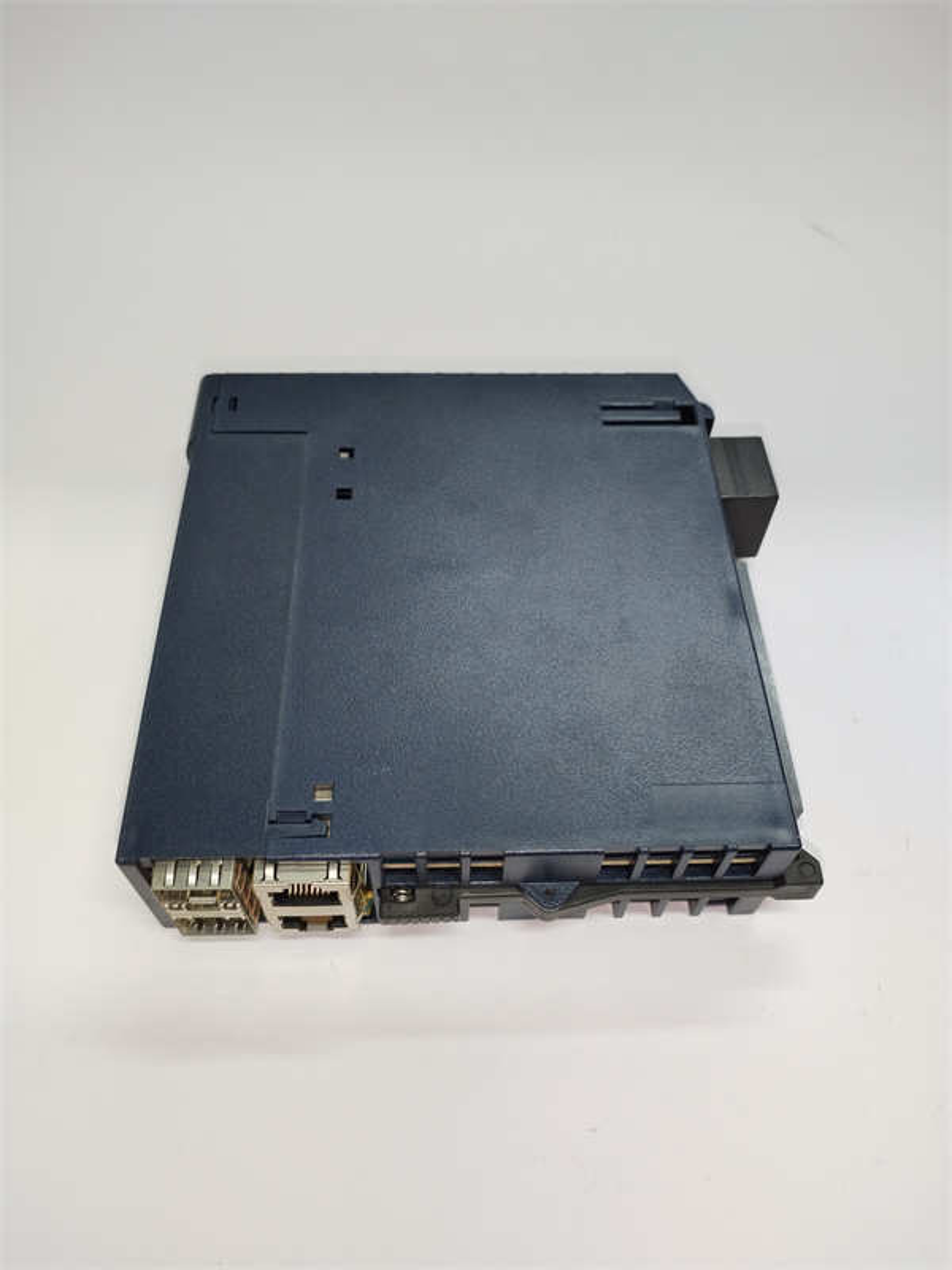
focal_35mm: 26
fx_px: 953
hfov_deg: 53.1
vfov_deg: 67.3
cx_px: 476
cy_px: 635
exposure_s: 1/50
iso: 200
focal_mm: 4.75
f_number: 1.8
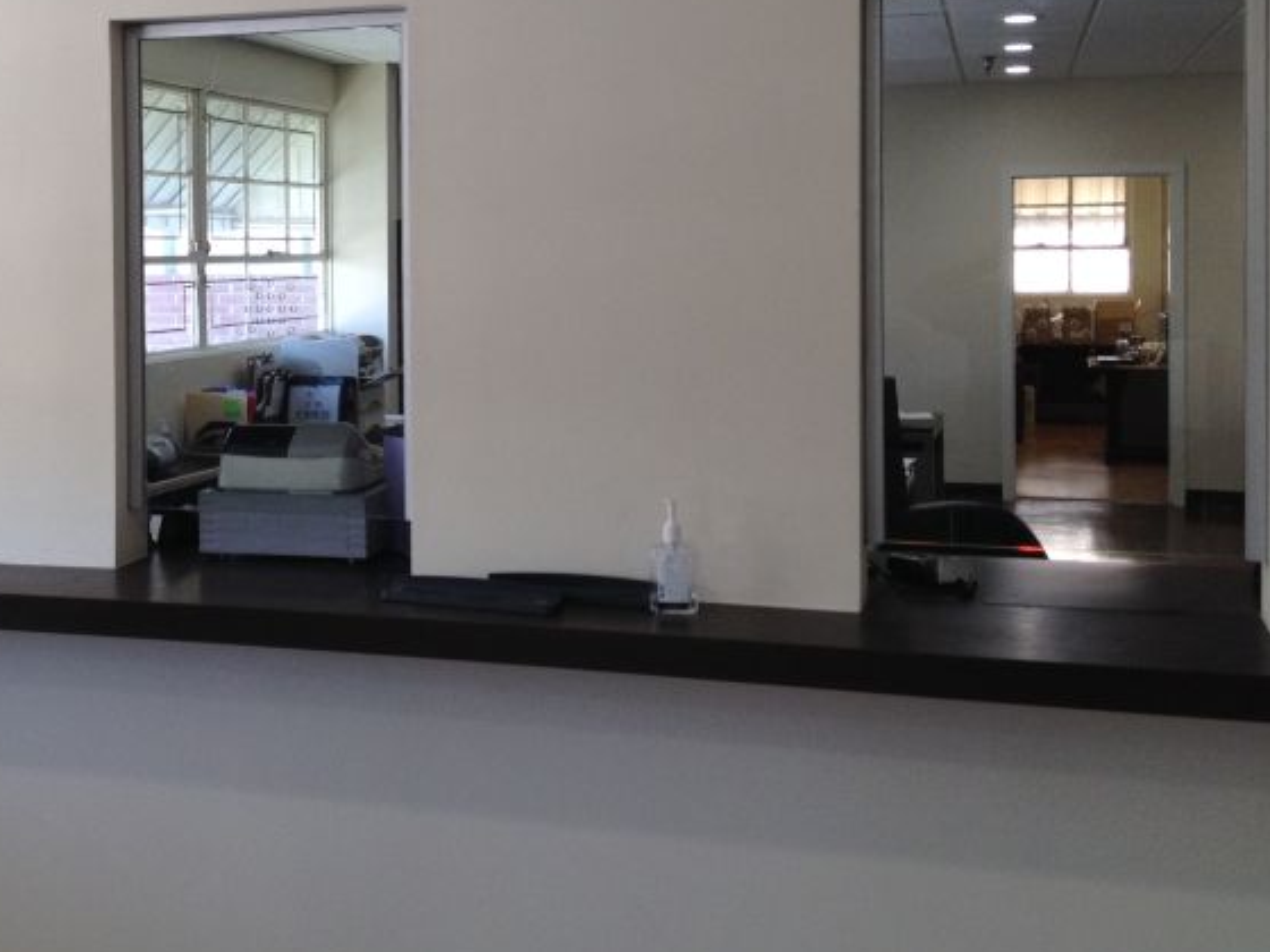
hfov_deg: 37.7
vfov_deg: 28.8
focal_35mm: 50
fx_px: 1834
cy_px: 286
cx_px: 401
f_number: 2.4
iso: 80
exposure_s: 1/120
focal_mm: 4.28
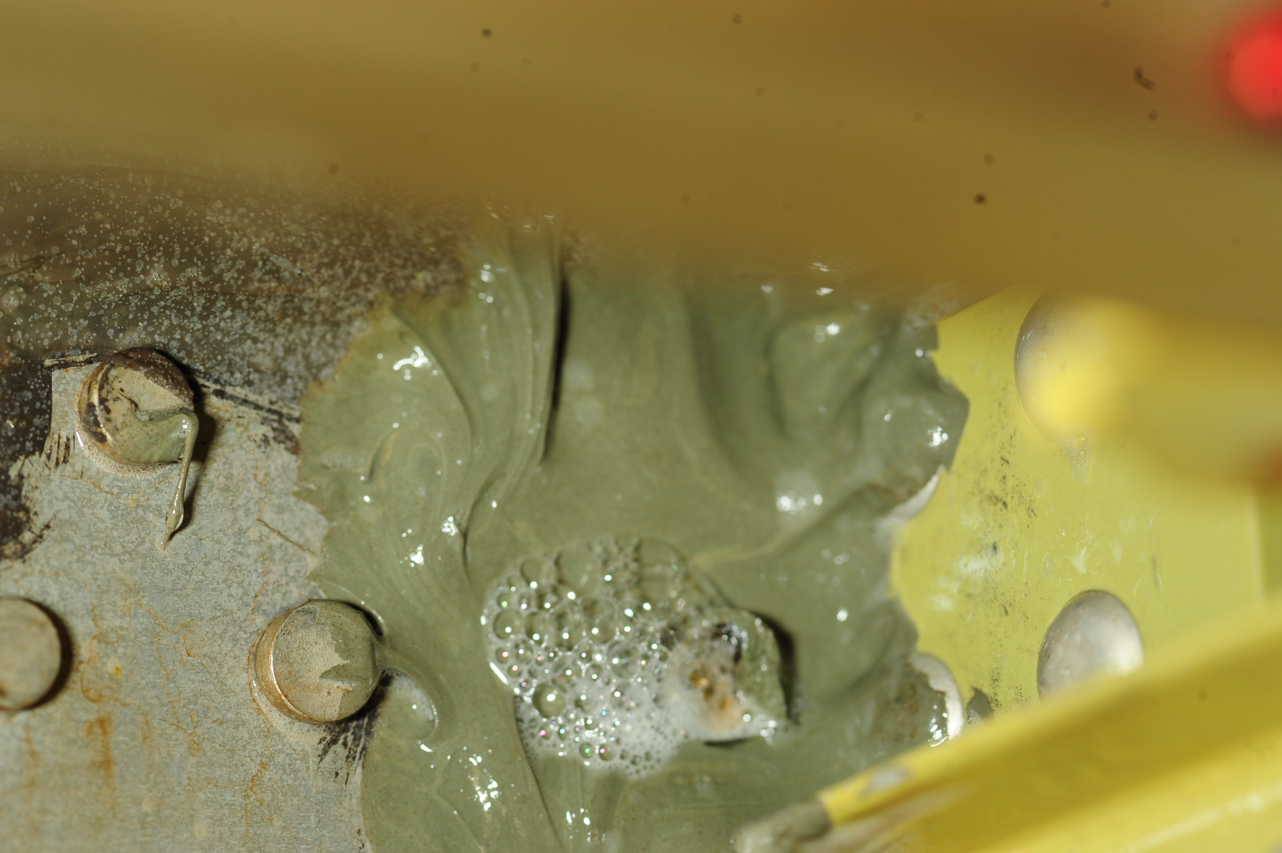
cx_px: 641
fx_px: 3737
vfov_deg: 13.0
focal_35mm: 105
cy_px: 426
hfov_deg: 19.5
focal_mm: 105
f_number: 8
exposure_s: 1/100
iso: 640
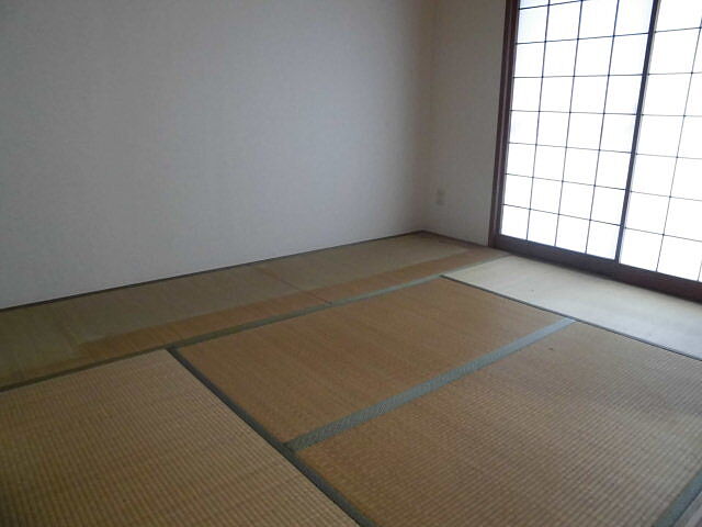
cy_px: 264
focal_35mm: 26
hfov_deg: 67.3
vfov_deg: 53.1
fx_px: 527
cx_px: 351
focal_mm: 4.6
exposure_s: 1/60
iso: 800
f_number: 3.5
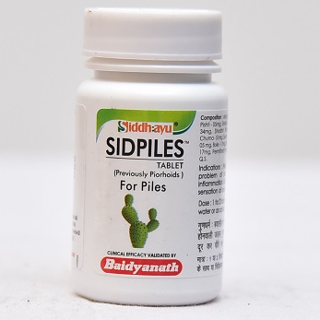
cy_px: 180
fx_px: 1318
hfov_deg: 13.8
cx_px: 160
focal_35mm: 126
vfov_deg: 13.8
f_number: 4.5
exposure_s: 1/125
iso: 1600
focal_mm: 98
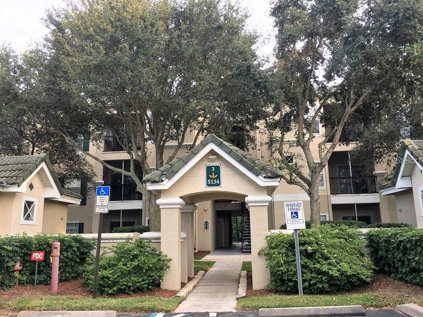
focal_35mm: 30
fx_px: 367
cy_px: 160
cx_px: 217
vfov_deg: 46.8
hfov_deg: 60.0
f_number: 2.2
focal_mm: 4.15
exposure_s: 1/60
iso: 32
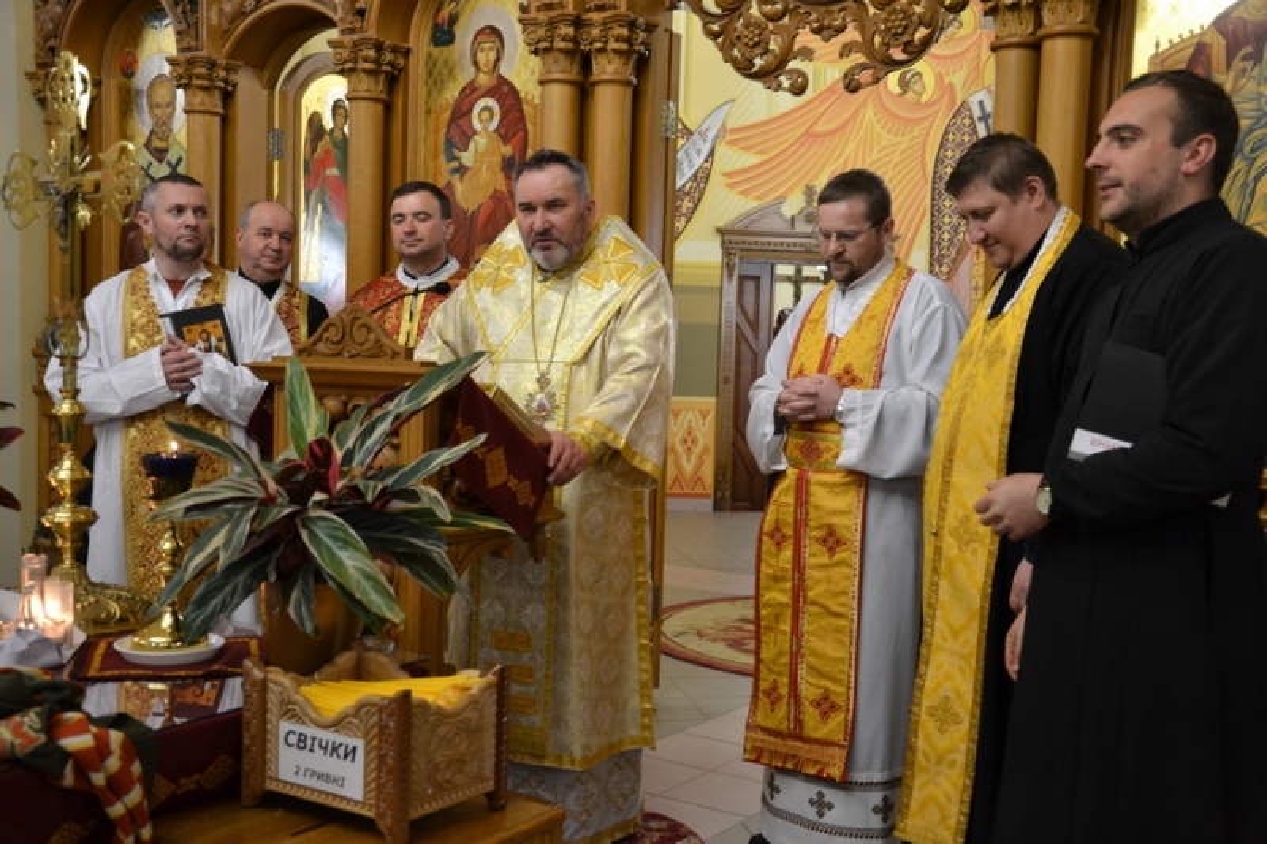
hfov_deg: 49.6
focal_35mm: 39
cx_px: 634
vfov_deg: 34.2
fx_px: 1372
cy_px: 422
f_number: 4
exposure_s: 1/15
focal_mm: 26
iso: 900
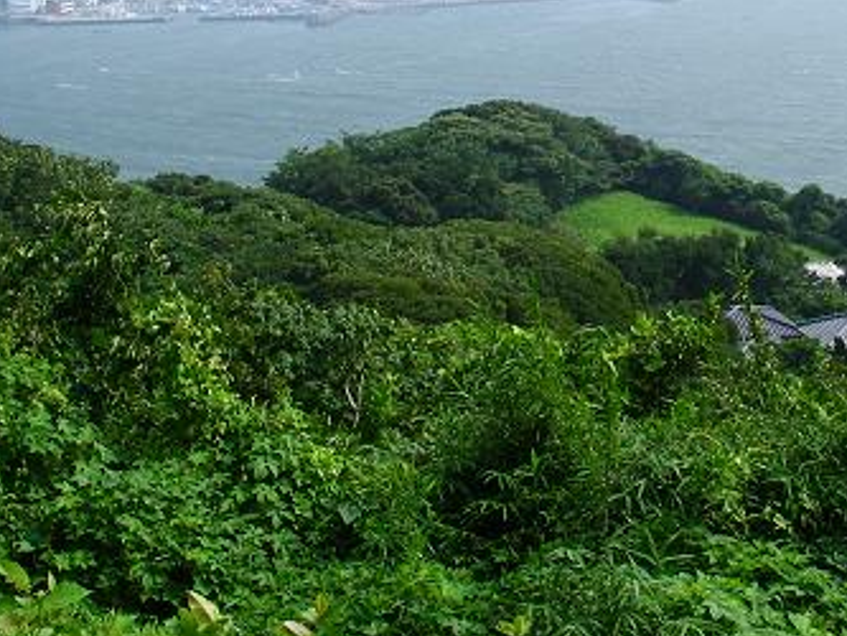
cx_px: 738
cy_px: 31
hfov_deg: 22.5
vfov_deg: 17.1
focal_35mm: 85
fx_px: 2081
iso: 80
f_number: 7.8
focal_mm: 7.8
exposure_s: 1/250
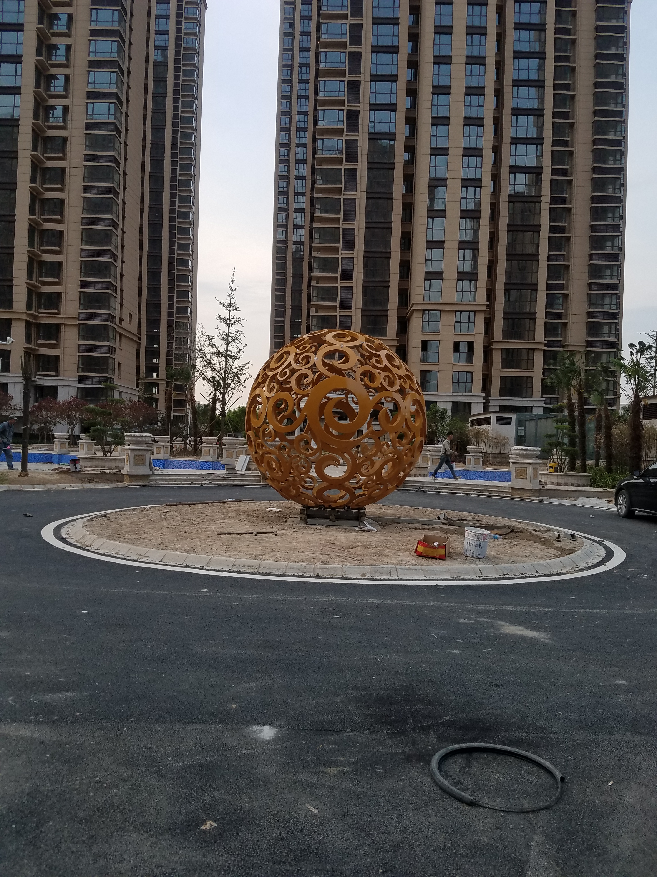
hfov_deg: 53.1
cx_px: 328
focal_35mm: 26
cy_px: 438
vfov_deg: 67.3
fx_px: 658
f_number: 1.7
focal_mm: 4.2
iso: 40
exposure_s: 1/229
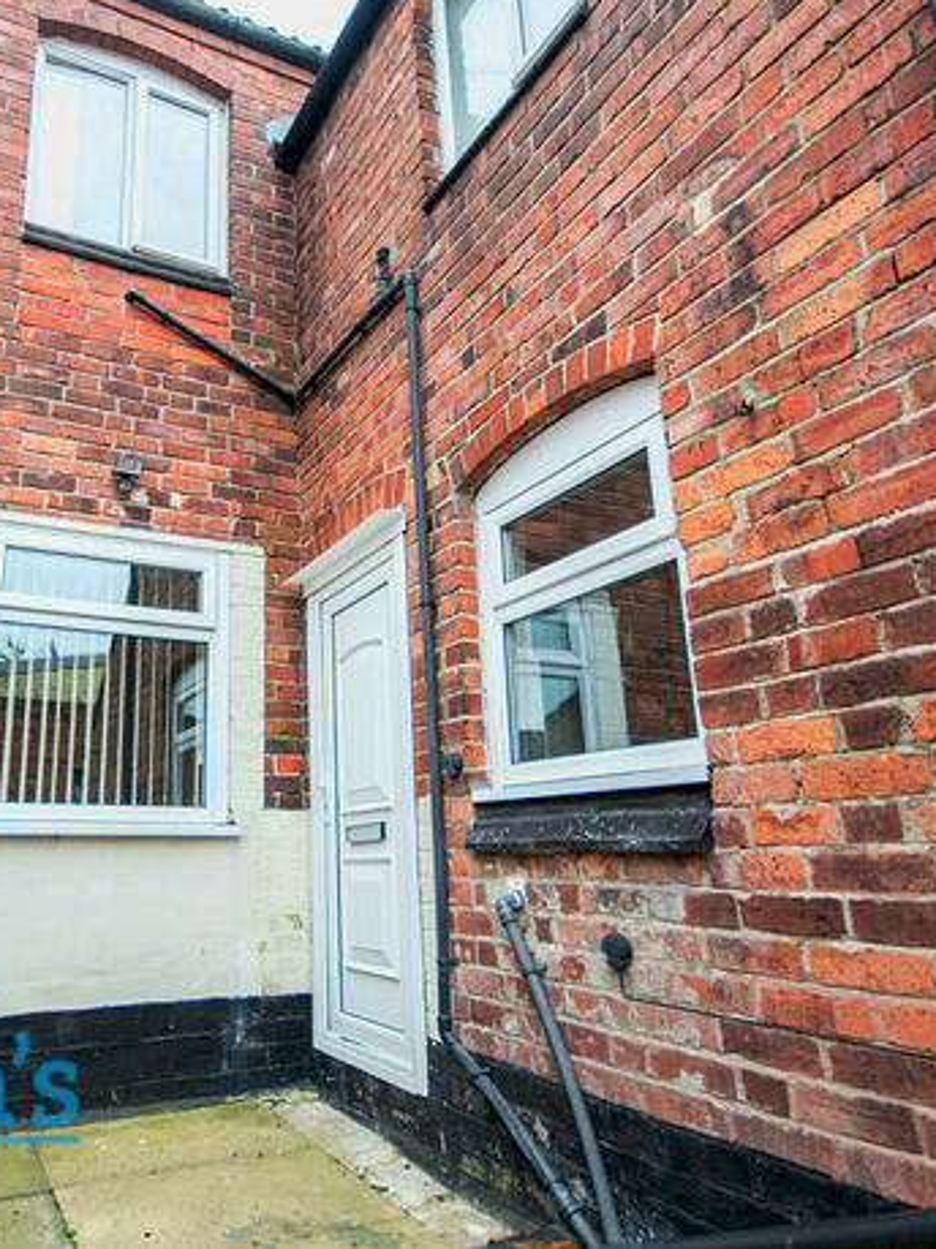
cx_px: 307
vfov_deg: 76.4
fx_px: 794
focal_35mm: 22
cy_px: 616
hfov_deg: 59.6
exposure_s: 1/250
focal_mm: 10
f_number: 5
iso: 400
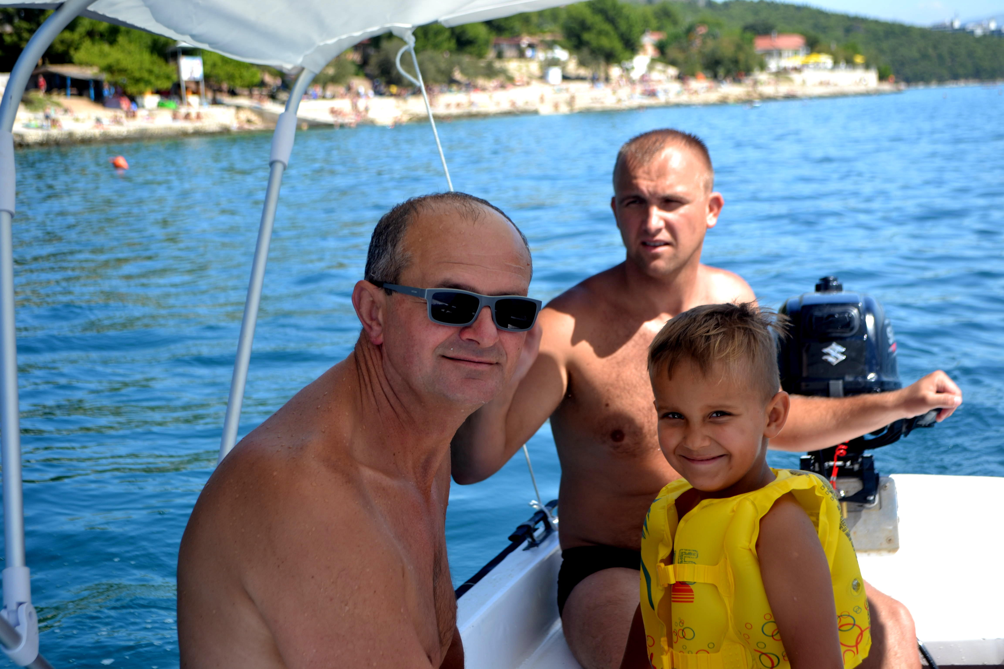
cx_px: 502
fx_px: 1506
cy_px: 334
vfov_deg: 25.1
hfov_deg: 36.9
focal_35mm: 54
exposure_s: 1/125
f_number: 5.6
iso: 100
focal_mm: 36
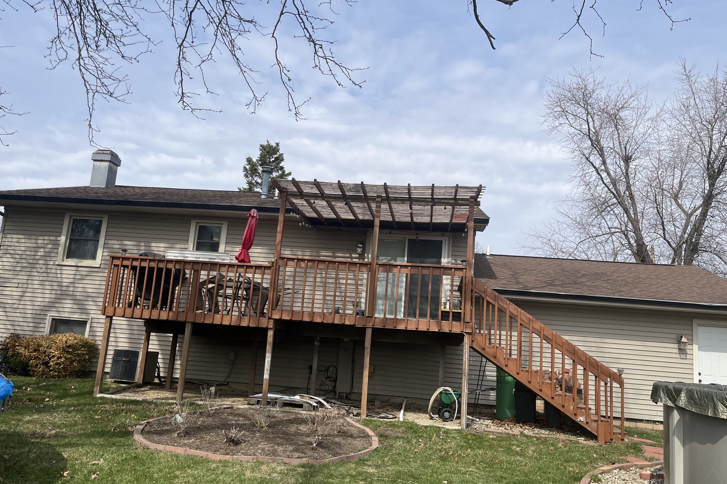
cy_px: 247
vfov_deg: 46.4
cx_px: 360
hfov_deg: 65.5
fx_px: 565
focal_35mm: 28
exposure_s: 1/4149
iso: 50
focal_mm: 5.1
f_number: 1.6
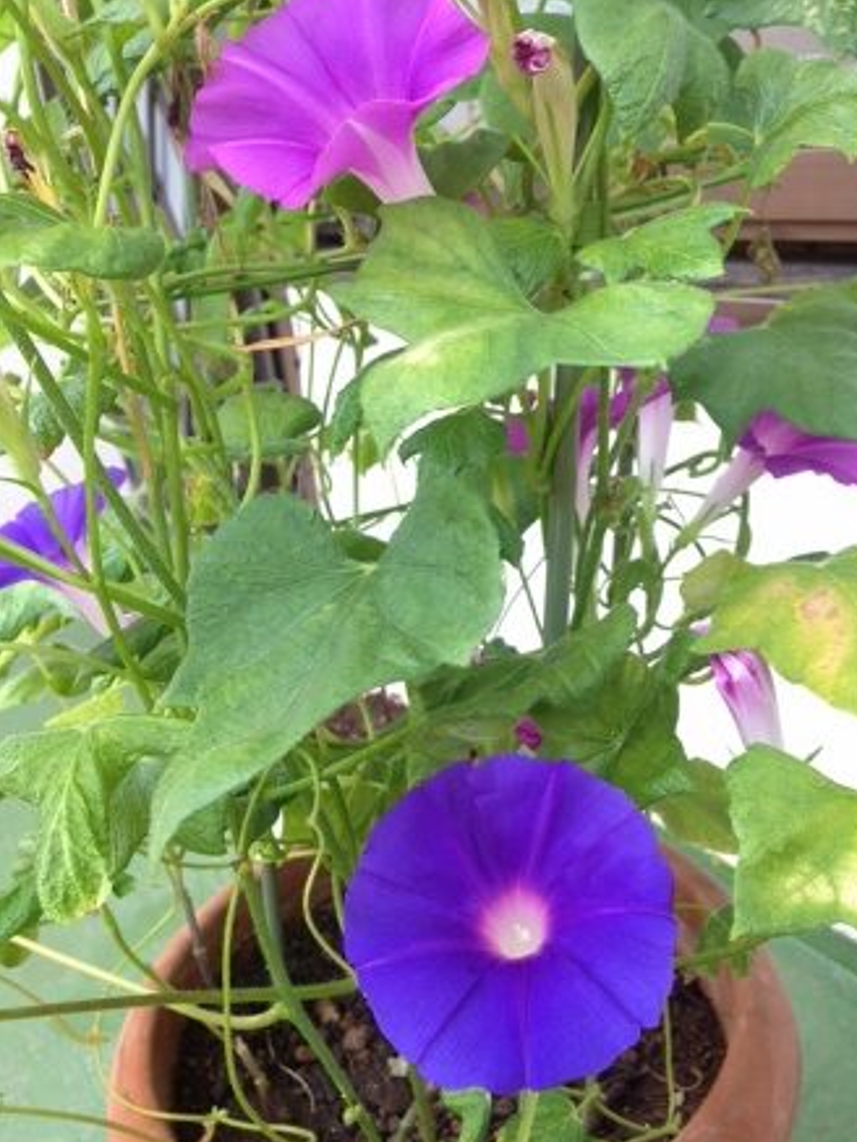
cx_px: 439
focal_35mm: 34
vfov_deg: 53.9
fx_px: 1122
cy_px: 564
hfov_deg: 41.8
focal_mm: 4.12
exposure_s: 1/30
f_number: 2.4
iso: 50
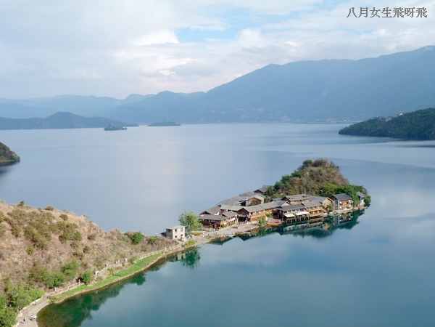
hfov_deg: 41.2
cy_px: 164
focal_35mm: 46
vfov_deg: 31.5
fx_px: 578
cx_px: 218
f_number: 5
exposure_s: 1/250
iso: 80
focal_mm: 8.3
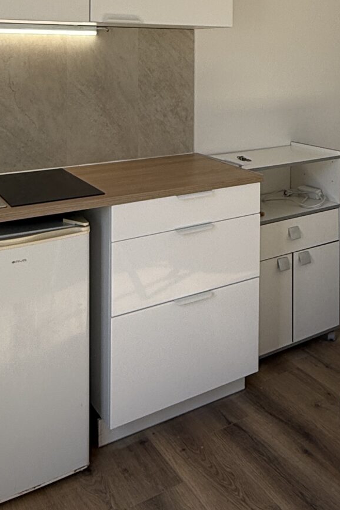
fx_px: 609
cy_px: 62
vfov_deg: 42.1
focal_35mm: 43
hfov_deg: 29.5
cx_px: 325
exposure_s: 1/178
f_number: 2.2
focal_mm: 2.22
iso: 50
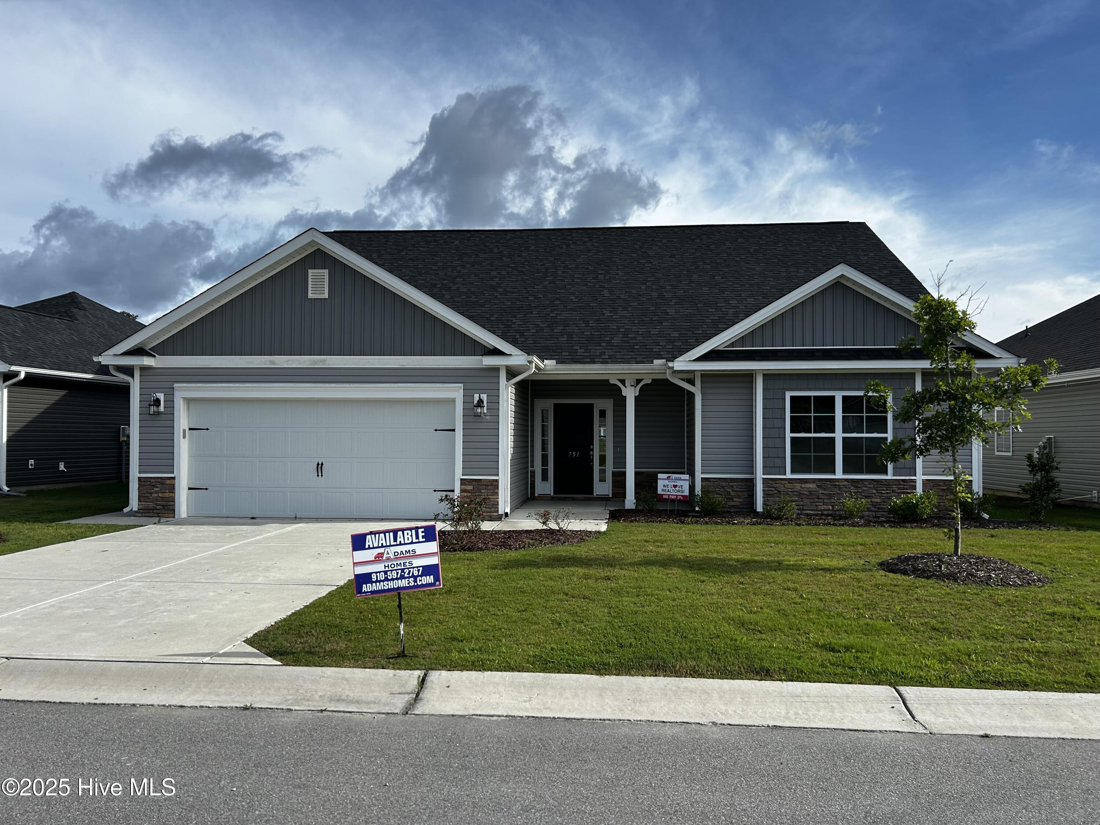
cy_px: 412
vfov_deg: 53.1
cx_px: 550
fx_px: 826
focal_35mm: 26
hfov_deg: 67.3
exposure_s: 1/3571
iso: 50
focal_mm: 5.7
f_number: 1.5
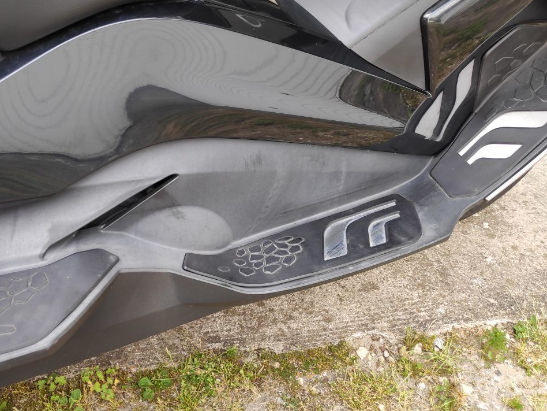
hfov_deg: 64.0
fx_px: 427
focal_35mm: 27
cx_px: 192
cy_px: 158
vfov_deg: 50.9
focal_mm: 3.94
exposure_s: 1/100
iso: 102
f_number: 1.9
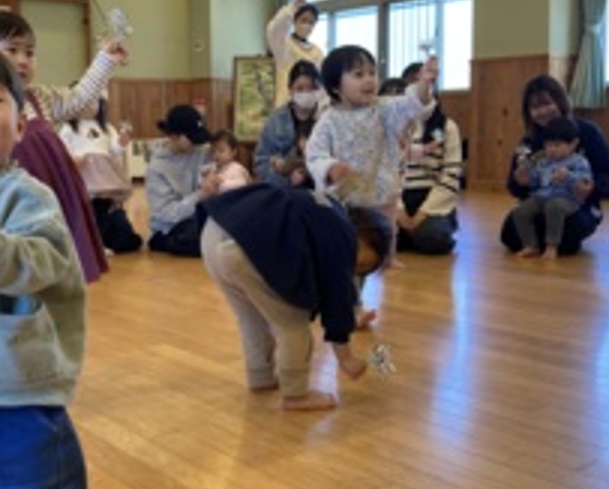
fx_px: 848
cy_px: 204
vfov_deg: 32.1
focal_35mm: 47
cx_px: 255
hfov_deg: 39.4
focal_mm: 3.99
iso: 64
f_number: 1.8
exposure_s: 1/50
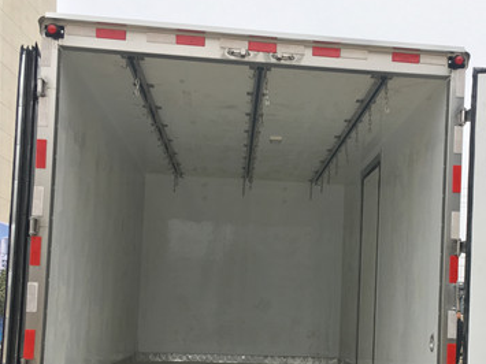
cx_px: 326
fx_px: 814
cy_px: 278
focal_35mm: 58
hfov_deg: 32.9
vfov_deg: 24.9
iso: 32
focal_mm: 4.15
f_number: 2.2
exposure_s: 1/100
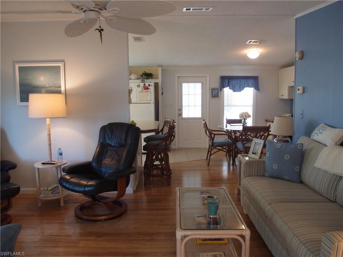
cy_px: 128
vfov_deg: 49.7
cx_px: 172
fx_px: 277
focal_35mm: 28
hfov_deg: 63.4
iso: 160
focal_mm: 6
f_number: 1.8
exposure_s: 1/60
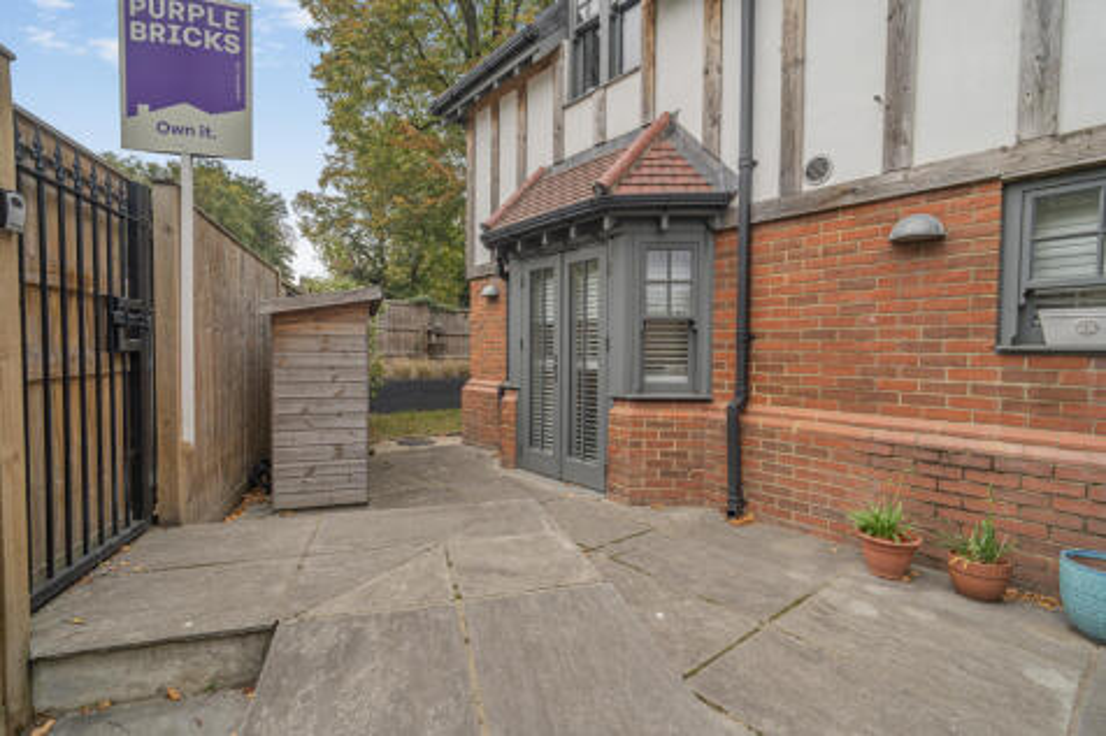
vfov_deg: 73.7
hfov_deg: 96.8
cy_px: 368
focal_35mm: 16
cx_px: 553
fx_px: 491
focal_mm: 16
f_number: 5.6
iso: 100
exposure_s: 1/160
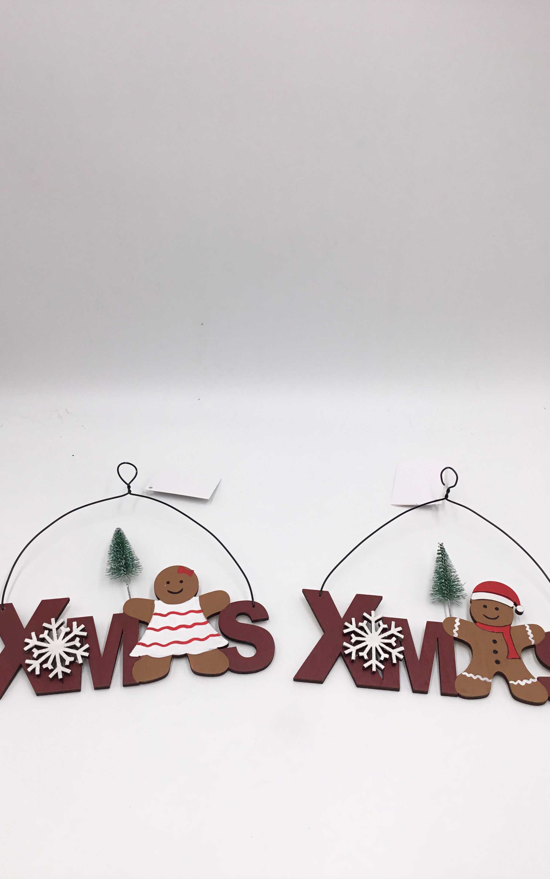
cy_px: 439
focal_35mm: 33
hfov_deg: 38.3
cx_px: 272
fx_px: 792
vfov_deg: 58.1
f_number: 2.4
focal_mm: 3.3
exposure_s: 1/262
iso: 25
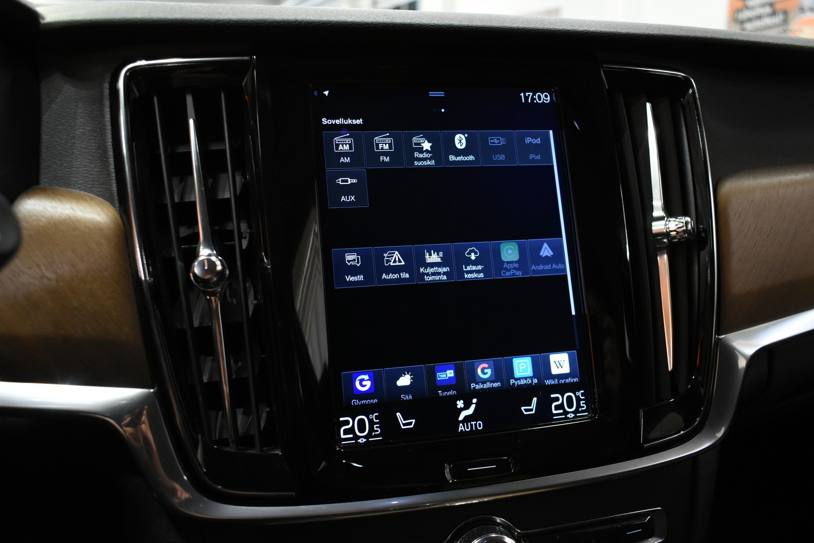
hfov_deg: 61.9
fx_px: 678
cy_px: 272
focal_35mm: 30
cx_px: 407
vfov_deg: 43.6
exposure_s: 1/40
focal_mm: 20
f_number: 3.8
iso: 1600
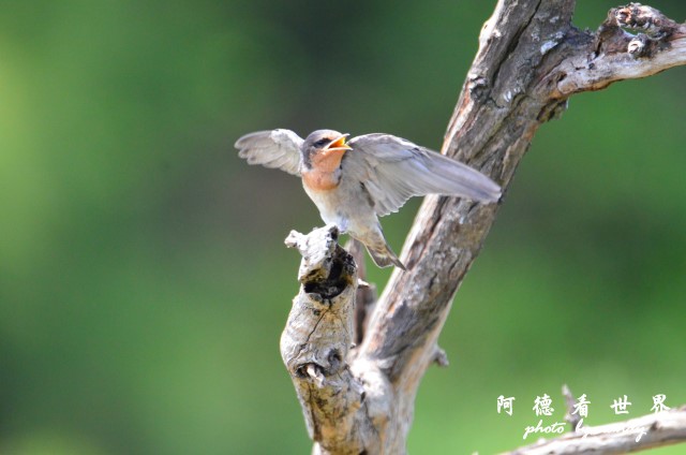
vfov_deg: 1.5
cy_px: 228
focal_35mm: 900
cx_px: 343
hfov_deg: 2.3
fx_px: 17116
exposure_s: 1/1250
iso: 2500
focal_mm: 600
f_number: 6.3
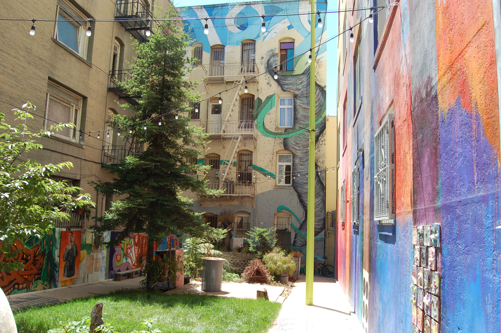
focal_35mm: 27
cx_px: 250
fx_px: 375
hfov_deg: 67.4
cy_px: 166
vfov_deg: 47.8
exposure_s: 1/160
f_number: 6.3
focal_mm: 18
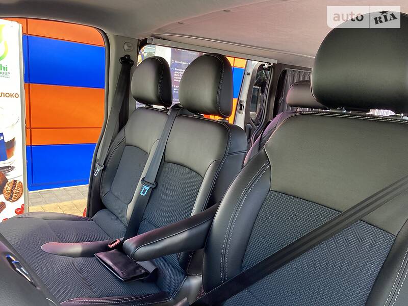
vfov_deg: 53.1
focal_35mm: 26
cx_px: 204
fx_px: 306
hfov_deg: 67.3
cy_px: 153
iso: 32
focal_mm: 4.2
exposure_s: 1/184
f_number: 1.8
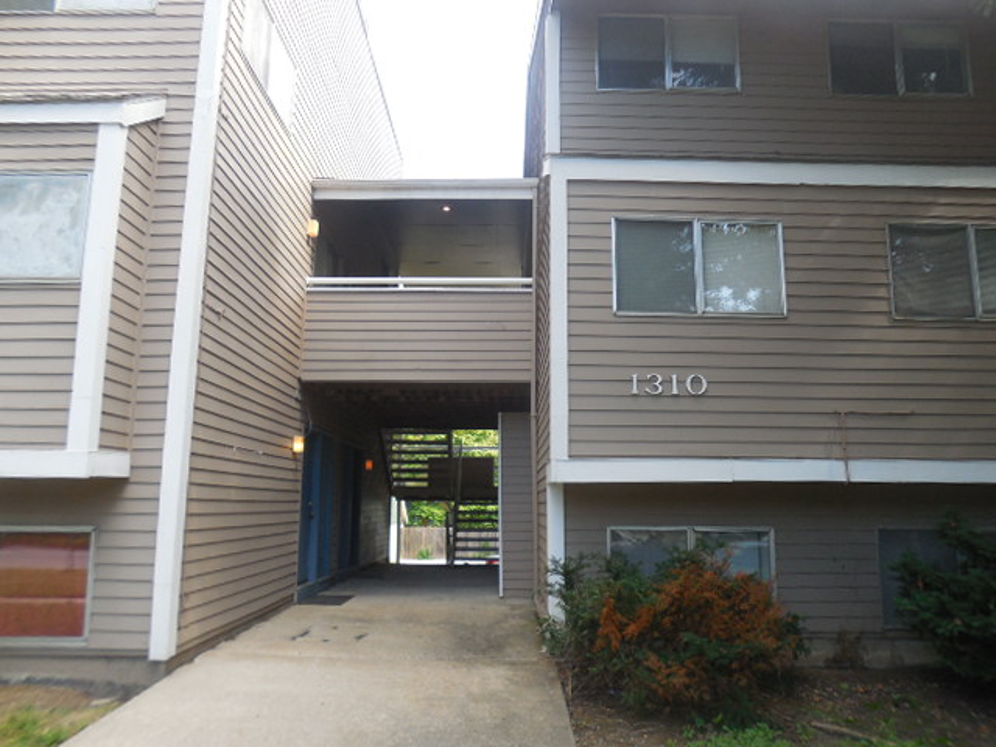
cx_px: 498
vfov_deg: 53.1
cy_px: 374
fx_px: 748
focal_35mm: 26
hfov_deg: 67.3
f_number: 3.5
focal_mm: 4.6
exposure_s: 1/250
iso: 200
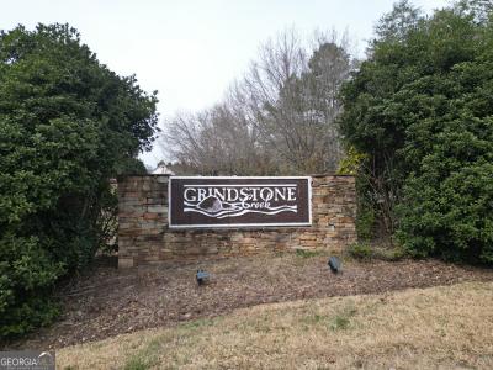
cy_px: 185
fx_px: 342
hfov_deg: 71.6
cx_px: 246
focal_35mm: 24
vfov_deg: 56.8
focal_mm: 6.72
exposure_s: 1/20
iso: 100
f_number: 1.7
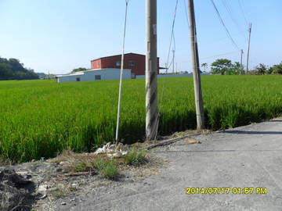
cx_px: 141
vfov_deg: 51.4
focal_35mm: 27
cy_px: 106
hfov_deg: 65.3
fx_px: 220
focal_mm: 4.9
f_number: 3.5
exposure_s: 1/1000
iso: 100
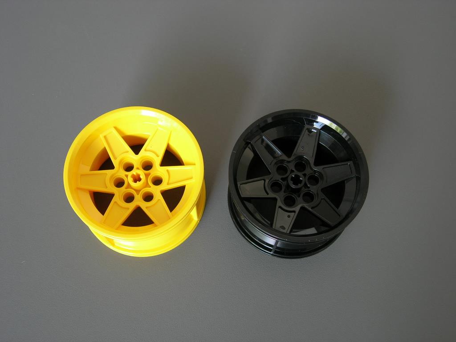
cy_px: 171
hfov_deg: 45.8
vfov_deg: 35.1
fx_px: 540
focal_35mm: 41
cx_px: 228
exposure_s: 1/12
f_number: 2.9
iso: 64
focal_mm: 8.5
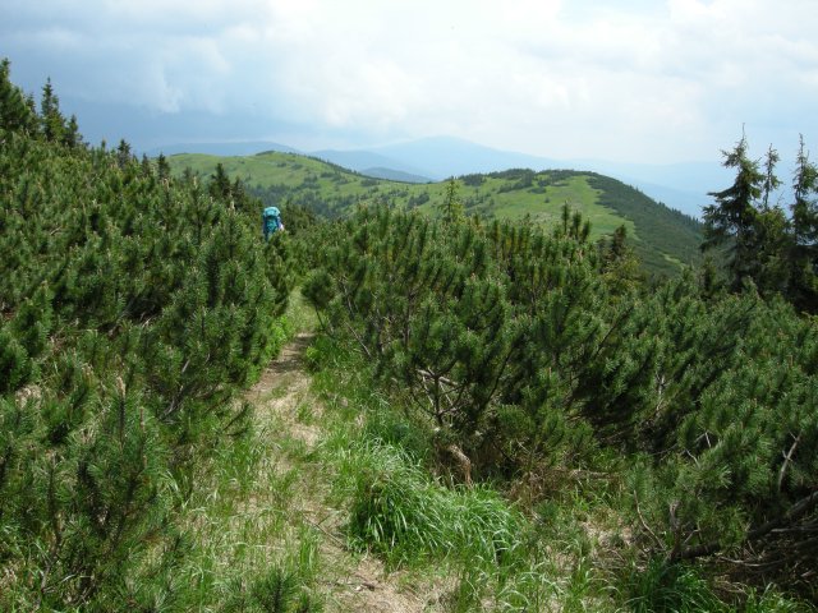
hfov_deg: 51.4
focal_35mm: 36
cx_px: 409
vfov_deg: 39.7
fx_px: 851
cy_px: 306
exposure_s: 1/294
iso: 100
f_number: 6.1
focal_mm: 7.5
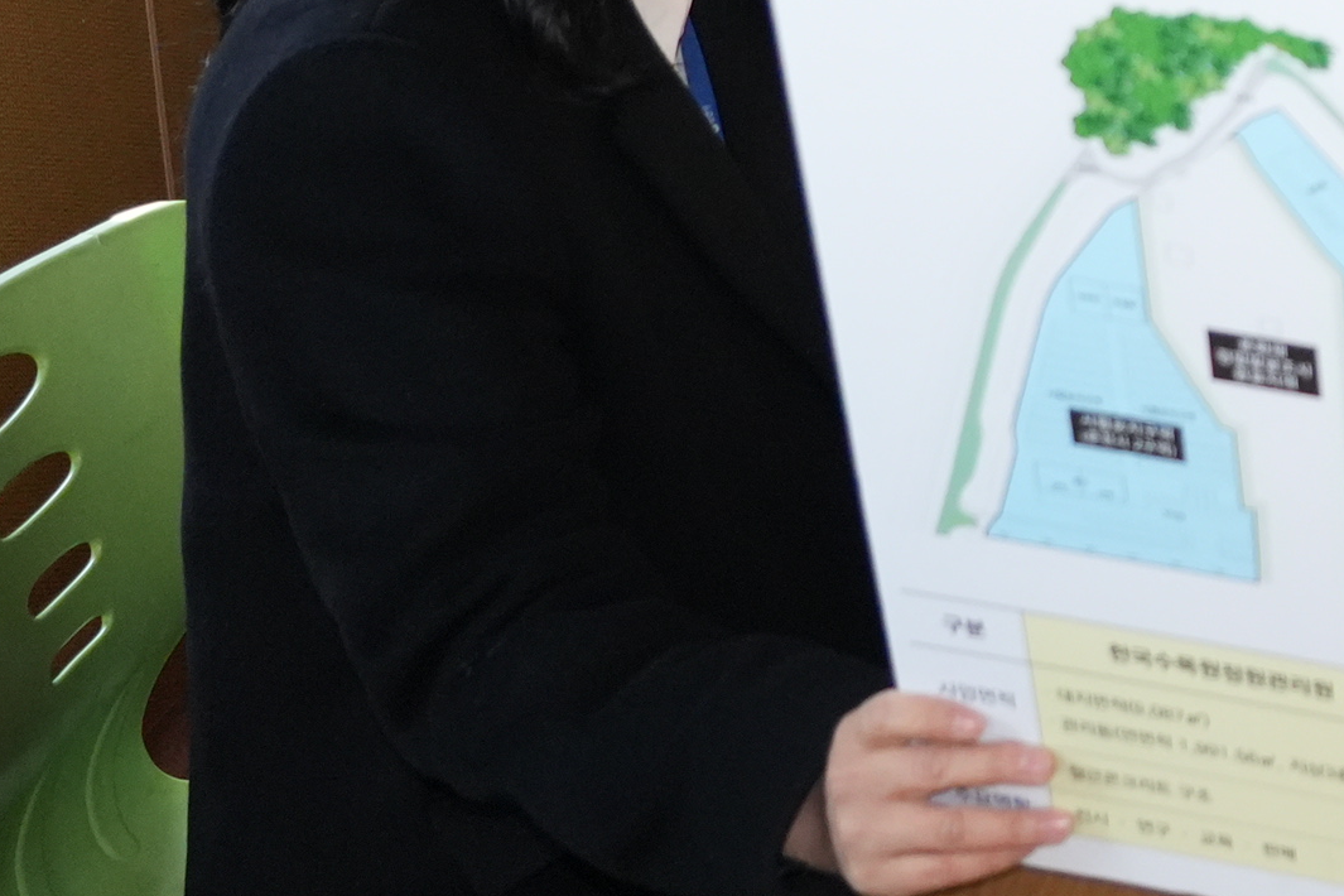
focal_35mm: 102
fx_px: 3808
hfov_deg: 17.7
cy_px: -318
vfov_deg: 12.9
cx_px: 2094
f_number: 4
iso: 4000
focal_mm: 31
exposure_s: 1/1000
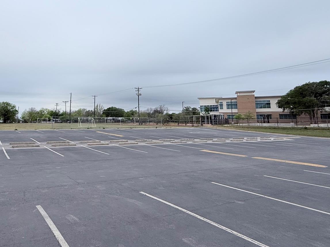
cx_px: 97
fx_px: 238
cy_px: 92
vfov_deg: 54.2
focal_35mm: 25
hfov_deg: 66.5
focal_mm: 2.22
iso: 50
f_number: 2.2
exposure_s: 1/540
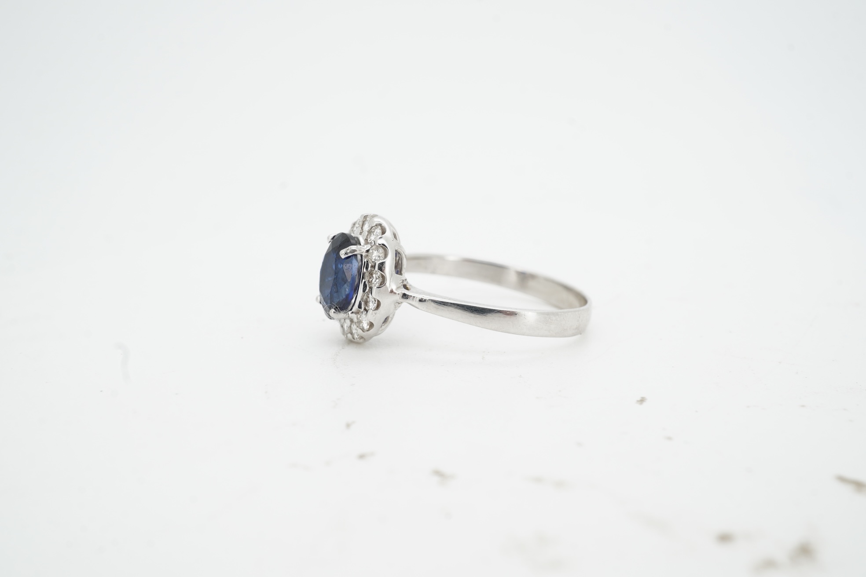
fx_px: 1082
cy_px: 288
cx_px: 433
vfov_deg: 29.9
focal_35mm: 45
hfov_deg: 43.6
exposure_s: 1/100
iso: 200
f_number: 22
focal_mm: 30
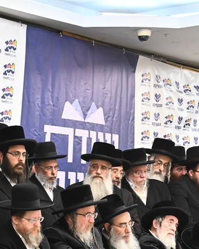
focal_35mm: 128
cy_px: 230
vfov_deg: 14.9
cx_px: -26
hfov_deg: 11.9
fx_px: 942
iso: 2500
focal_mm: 38
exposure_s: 1/160
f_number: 5.6
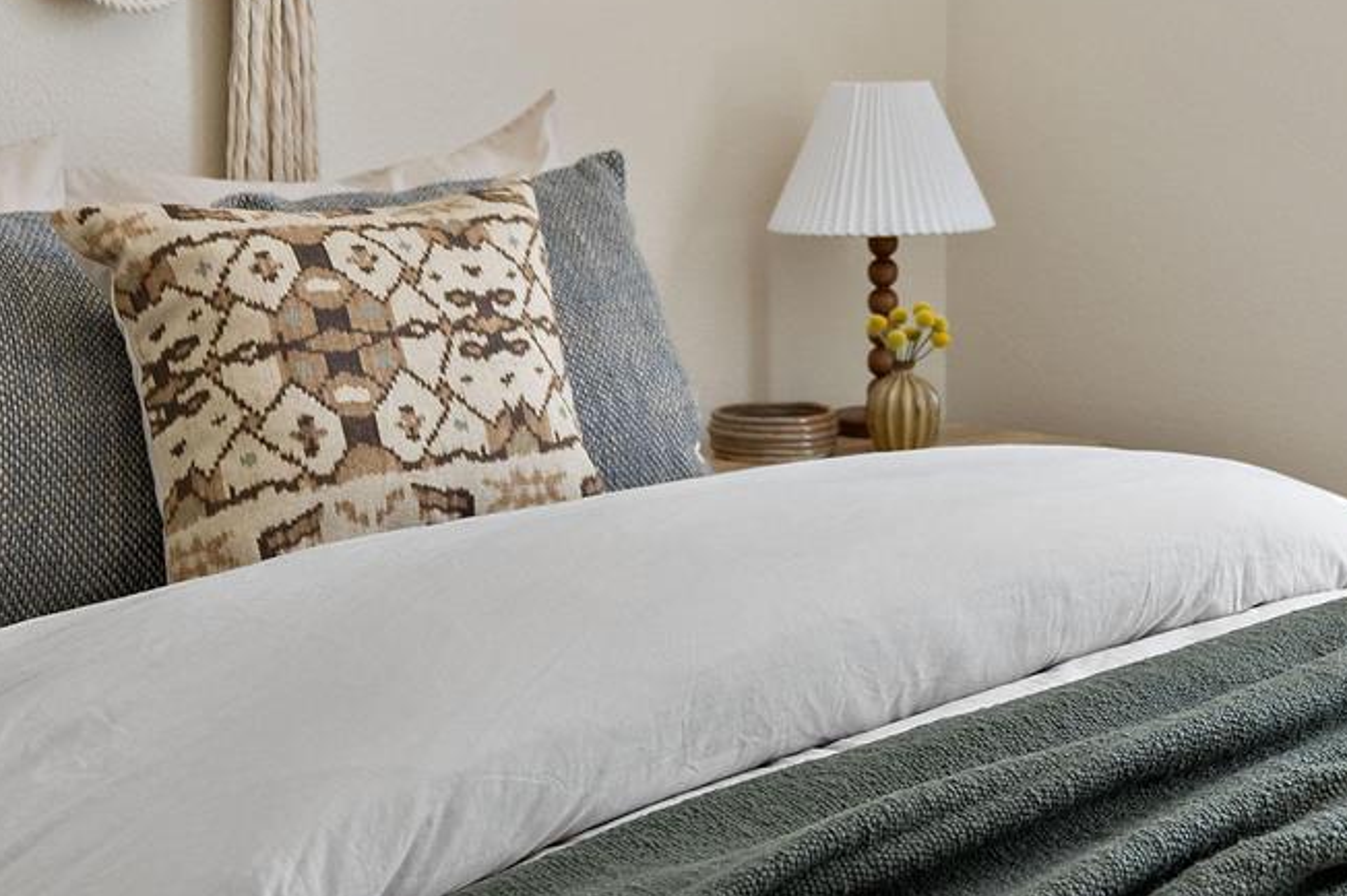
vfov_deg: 20.1
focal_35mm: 66
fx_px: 2468
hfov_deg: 30.1
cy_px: 70
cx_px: 979
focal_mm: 14
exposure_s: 1/80
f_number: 2.8
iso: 200
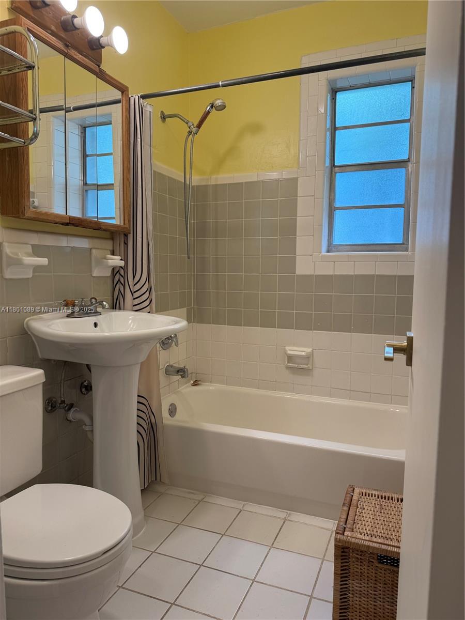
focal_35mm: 24
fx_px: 430
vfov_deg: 71.6
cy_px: 310
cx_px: 232
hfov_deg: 56.8
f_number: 1.78
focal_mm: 6.76
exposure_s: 1/164
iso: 80
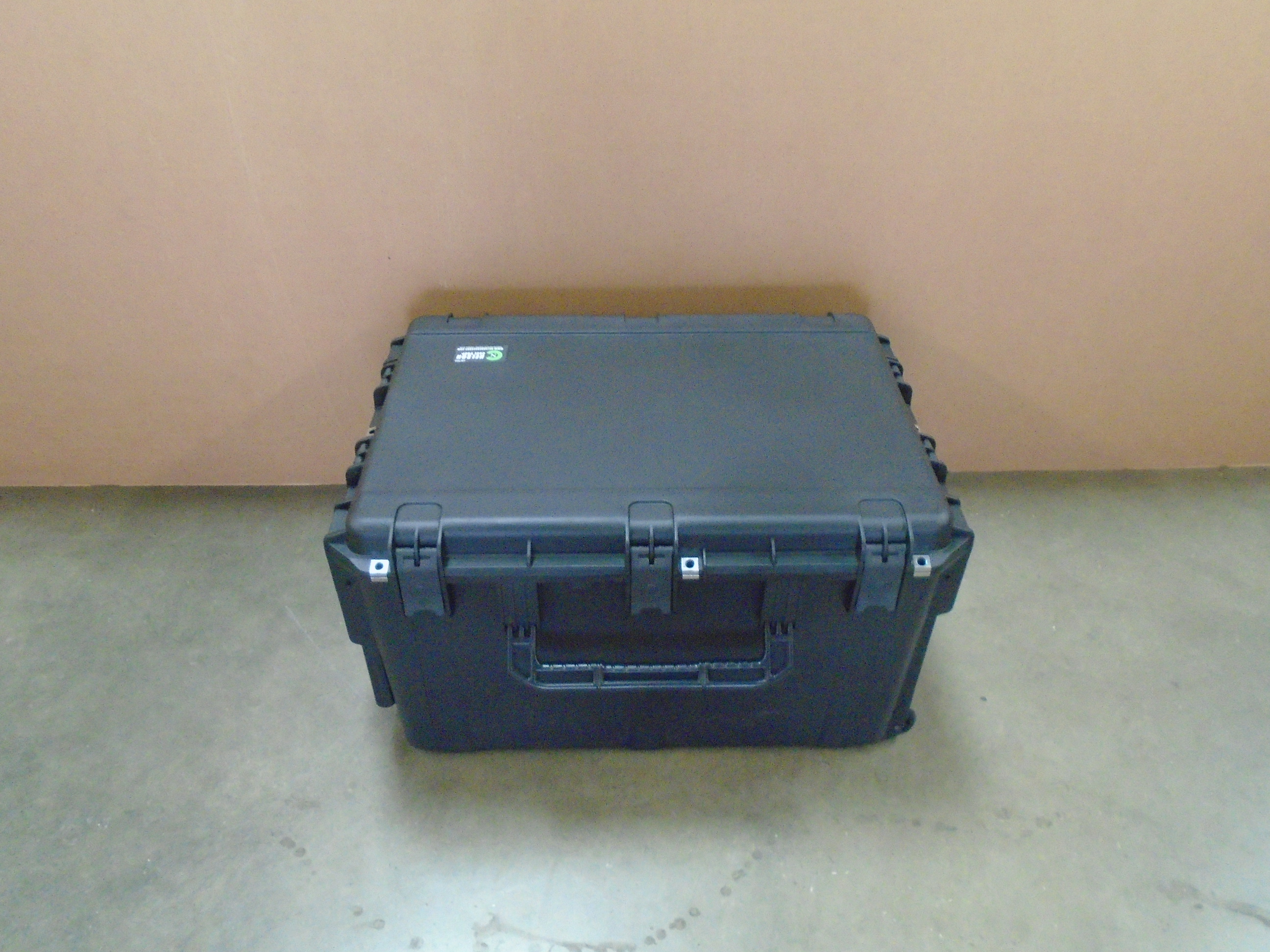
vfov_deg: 53.1
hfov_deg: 67.3
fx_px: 954
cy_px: 476
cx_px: 635
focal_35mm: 26
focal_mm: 4.6
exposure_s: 1/20
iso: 800
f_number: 3.2
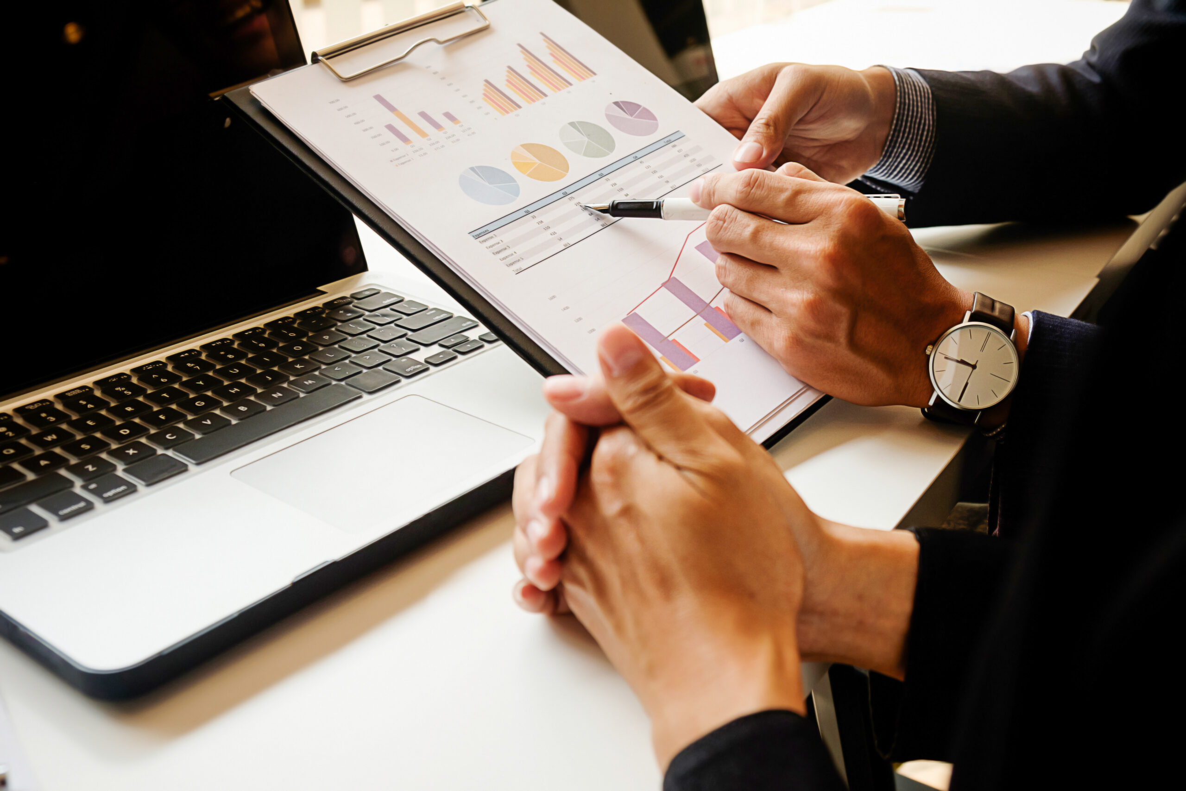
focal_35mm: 40
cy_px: 396
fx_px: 1318
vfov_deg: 33.4
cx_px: 593
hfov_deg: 48.5
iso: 400
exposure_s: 1/180
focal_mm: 26.5
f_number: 4.5
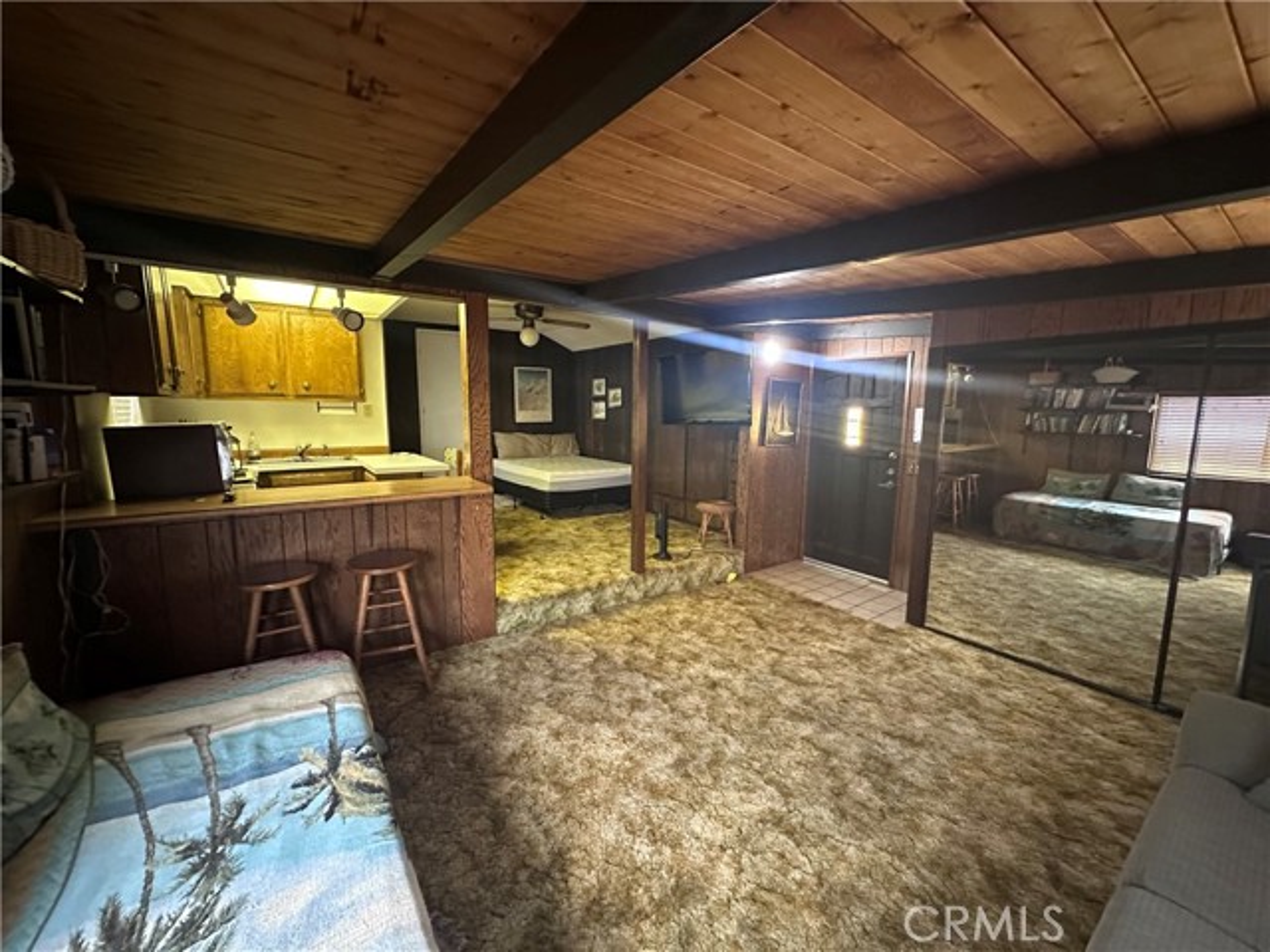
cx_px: 635
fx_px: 514
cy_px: 476
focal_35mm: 14
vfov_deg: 85.7
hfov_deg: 102.1
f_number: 2.2
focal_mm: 2.22
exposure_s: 1/40
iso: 1000
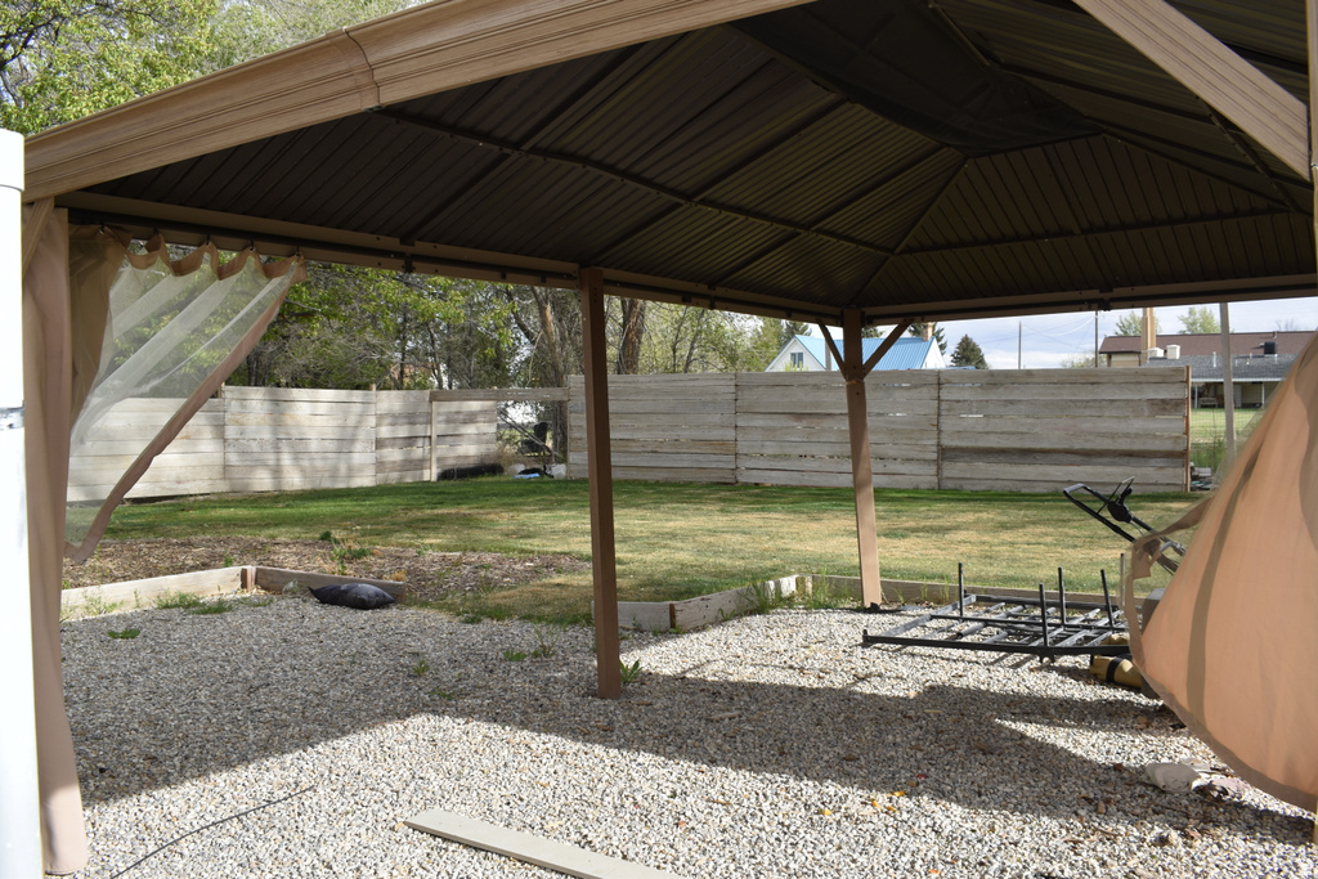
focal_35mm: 32
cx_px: 659
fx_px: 1153
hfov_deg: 59.5
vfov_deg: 41.7
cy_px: 440
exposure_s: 1/160
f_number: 8
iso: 100
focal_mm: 21
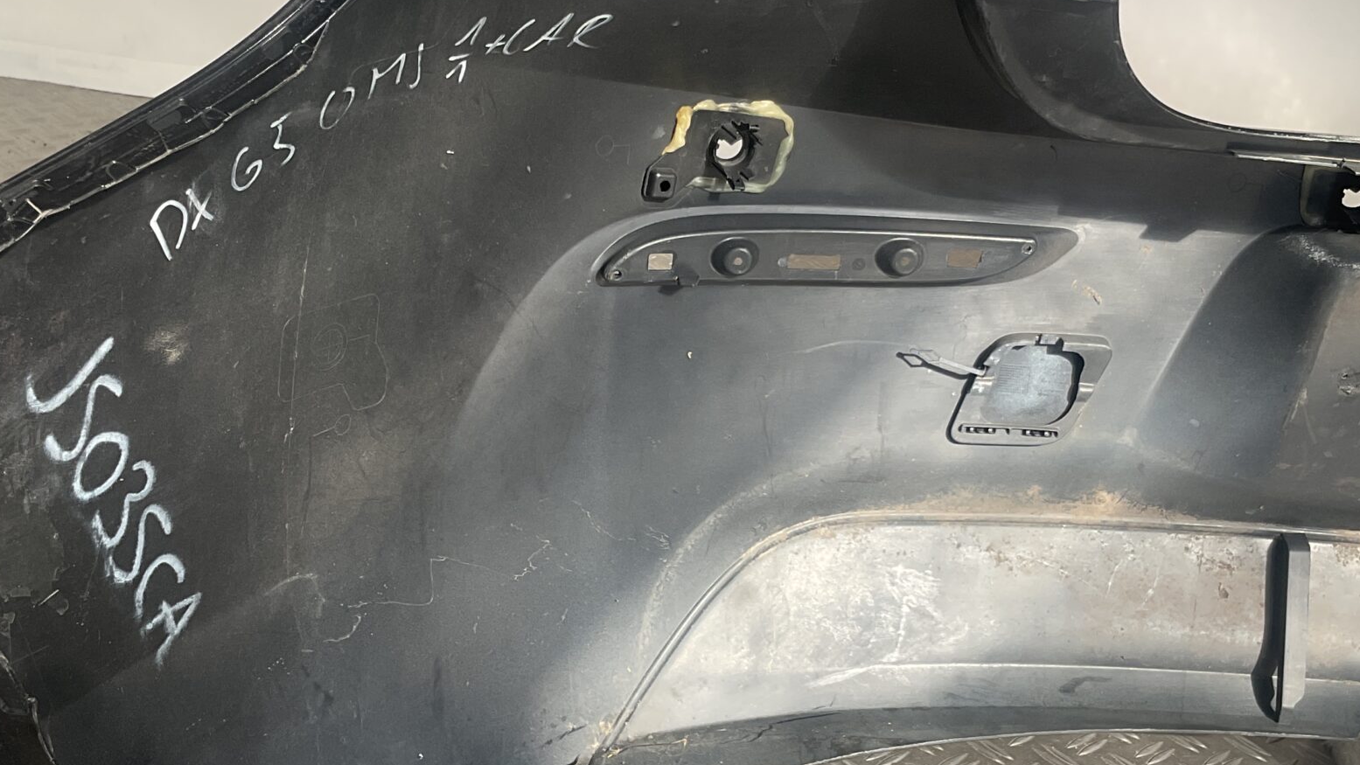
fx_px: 1875
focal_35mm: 52
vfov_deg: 23.1
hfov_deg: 39.9
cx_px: 707
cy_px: 393
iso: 16
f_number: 1.8
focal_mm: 3
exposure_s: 1/613
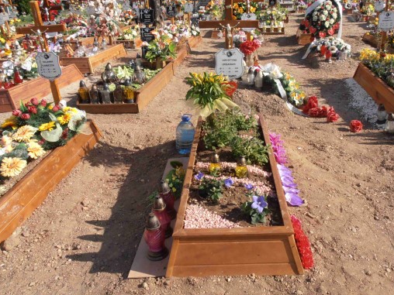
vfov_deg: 41.8
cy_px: 134
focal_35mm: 34
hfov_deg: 53.8
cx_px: 223
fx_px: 387
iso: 80
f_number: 3.3
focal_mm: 4.75
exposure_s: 1/1000
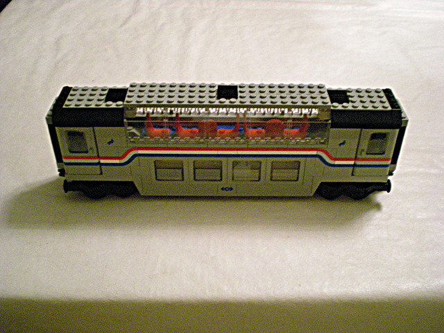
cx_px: 222
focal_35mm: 38
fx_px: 487
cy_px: 166
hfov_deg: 49.0
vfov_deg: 37.7
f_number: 3.1
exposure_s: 1/37.5
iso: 800
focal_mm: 6.3
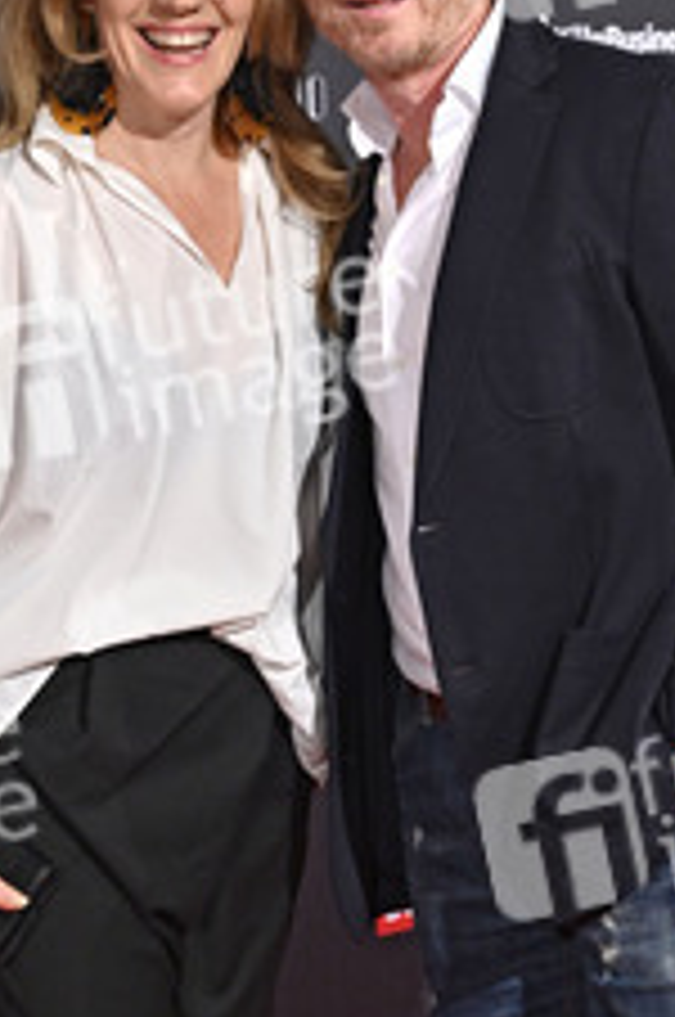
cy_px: 590
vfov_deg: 20.6
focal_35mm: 99
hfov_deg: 13.8
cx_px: 297
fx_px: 2793
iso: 1000
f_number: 4
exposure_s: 1/200
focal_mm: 56
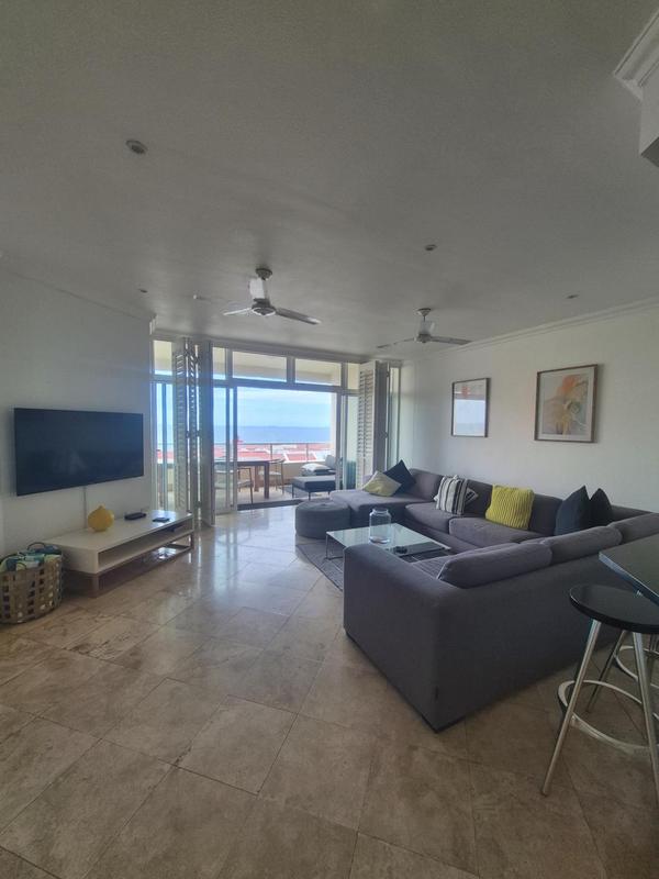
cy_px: 440
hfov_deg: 89.9
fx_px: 330
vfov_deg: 106.2
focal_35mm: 13
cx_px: 330
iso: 50
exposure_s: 1/197
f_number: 2.2
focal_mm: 1.74
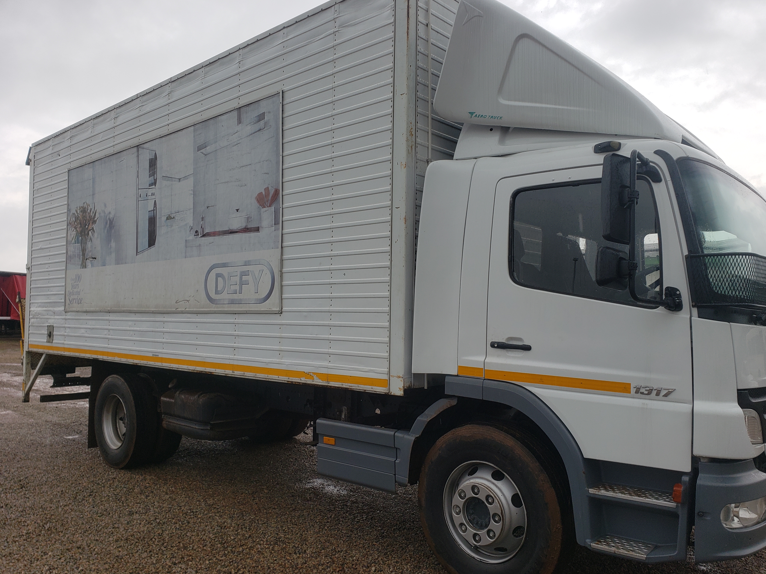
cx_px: 386
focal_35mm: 27
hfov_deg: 65.3
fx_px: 597
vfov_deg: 51.3
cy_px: 279
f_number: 2.4
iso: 50
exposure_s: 1/532
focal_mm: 4.3
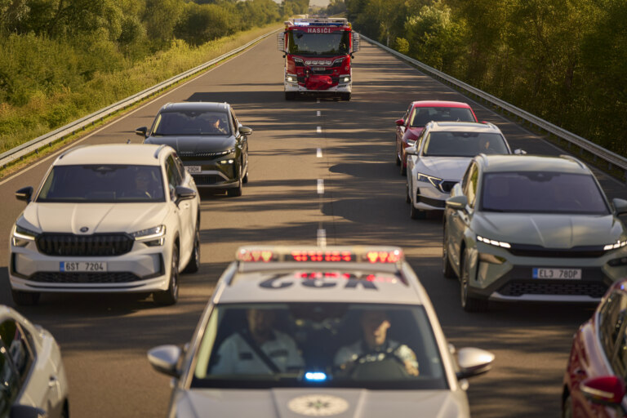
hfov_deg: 18.9
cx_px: 314
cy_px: 209
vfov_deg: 12.7
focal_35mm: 108
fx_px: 1881
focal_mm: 108
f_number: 2.8
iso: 100
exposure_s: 1/1250
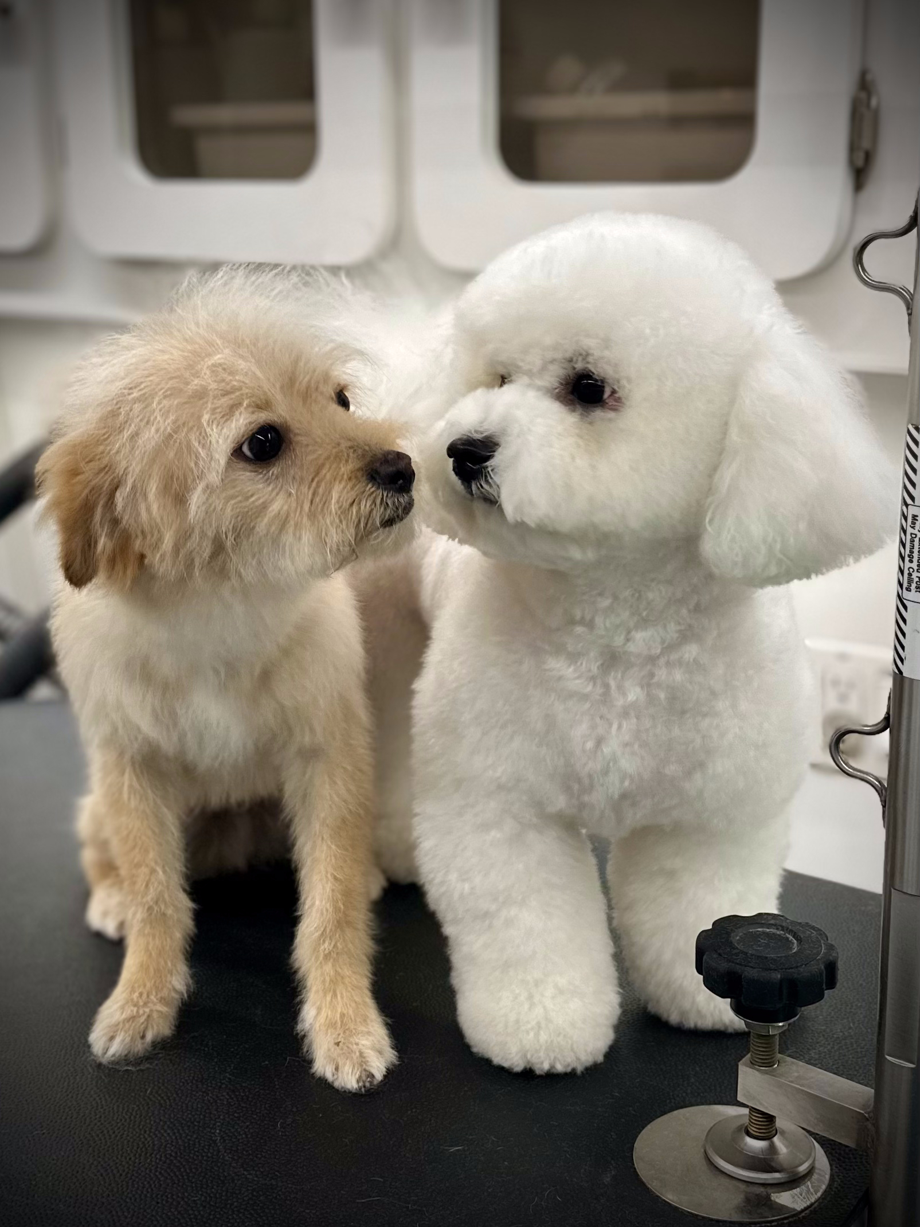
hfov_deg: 56.8
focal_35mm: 24
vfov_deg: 71.6
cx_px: 460
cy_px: 614
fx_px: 850
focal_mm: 6.86
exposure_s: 1/121
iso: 50
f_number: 1.78
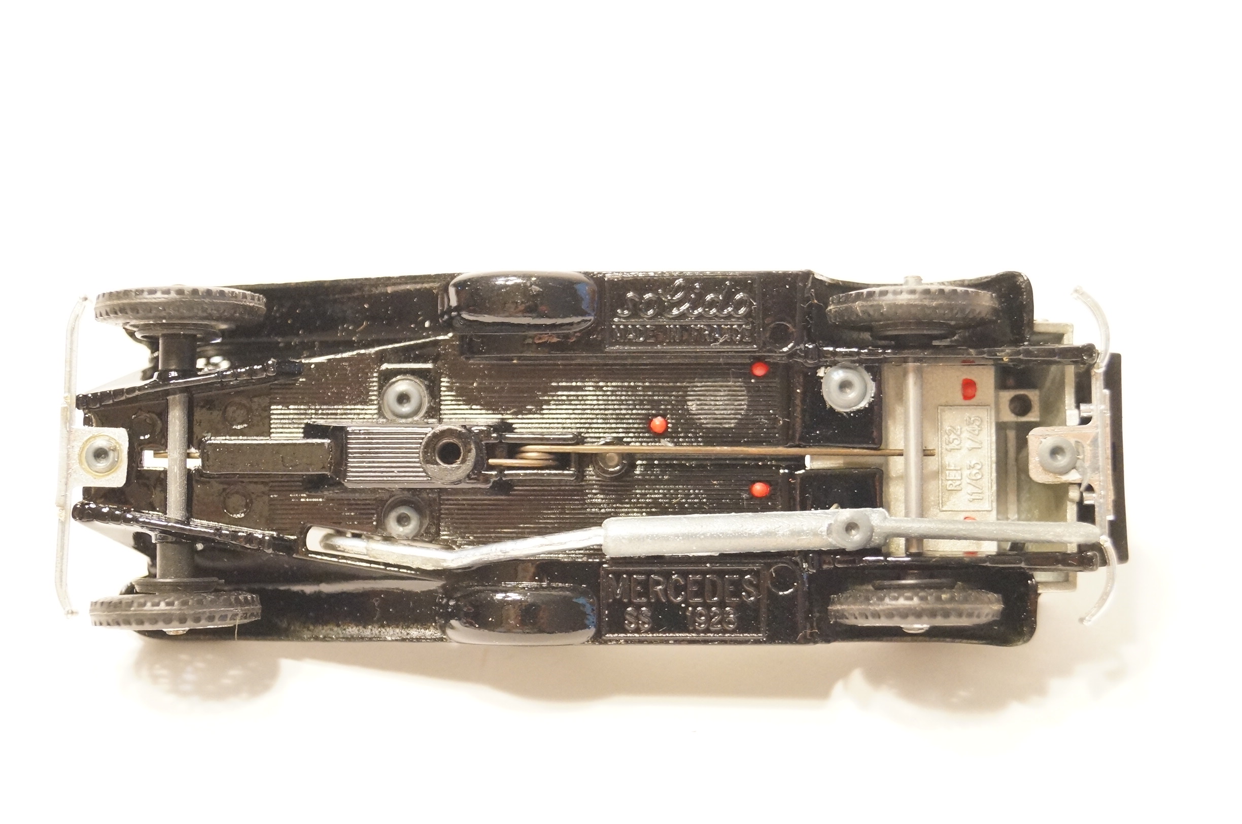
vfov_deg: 20.1
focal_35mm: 68
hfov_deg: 29.9
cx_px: 621
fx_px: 2325
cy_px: 412
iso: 3200
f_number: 5.6
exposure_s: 1/60
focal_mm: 45
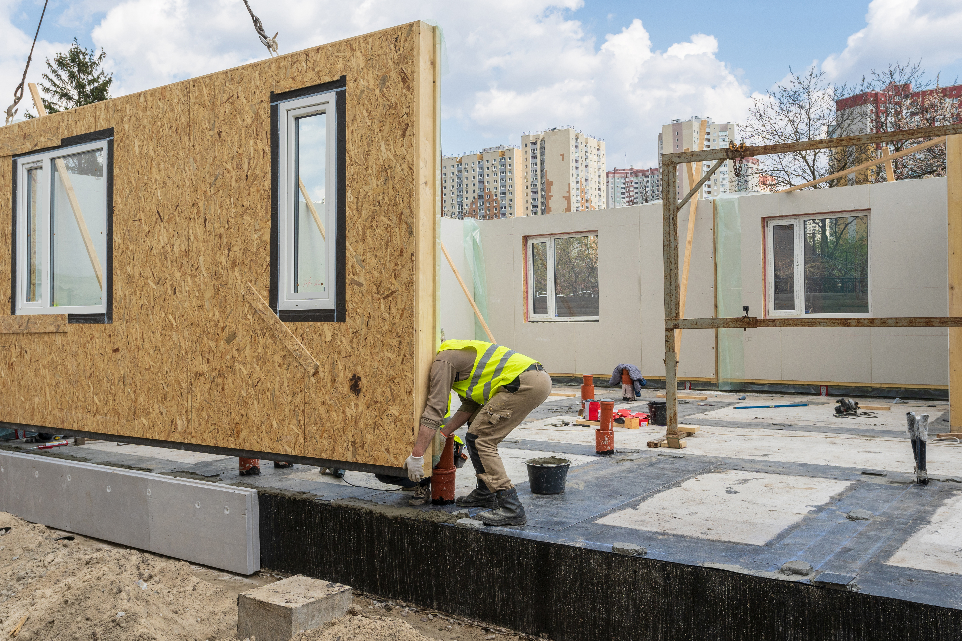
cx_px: 468
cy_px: 318
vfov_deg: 41.1
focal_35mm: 32
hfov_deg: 58.7
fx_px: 855
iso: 400
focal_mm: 31
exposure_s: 1/400
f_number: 9
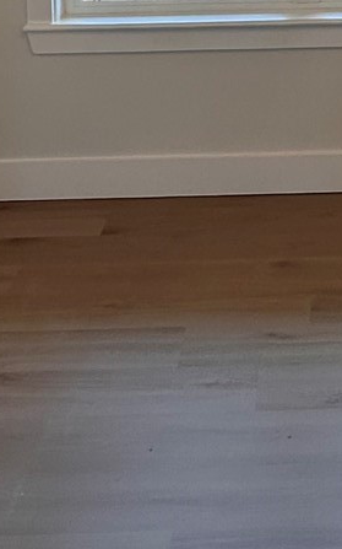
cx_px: 357
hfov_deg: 18.5
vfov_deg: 24.6
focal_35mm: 68
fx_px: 1015
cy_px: -236
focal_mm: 2.22
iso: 40
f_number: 2.2
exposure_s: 1/184
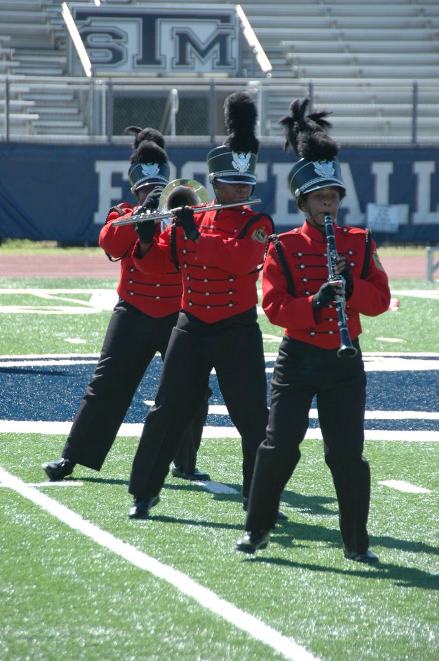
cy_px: 330
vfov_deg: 8.1
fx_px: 4677
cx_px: 220
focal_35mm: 255
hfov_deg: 5.4
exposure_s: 1/400
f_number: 5.6
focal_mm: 170
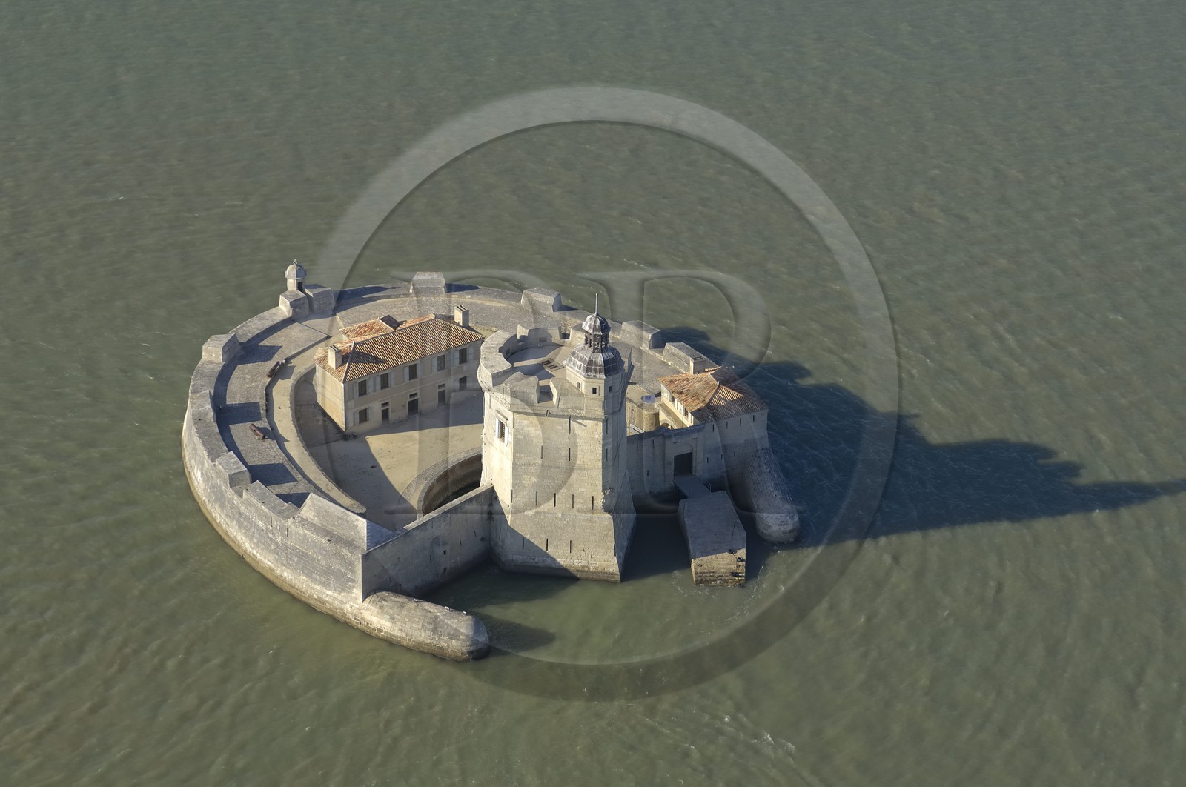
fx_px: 3454
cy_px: 394
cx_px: 593
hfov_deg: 19.5
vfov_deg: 13.0
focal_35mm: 105
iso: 100
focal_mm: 70
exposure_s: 1/640
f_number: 5
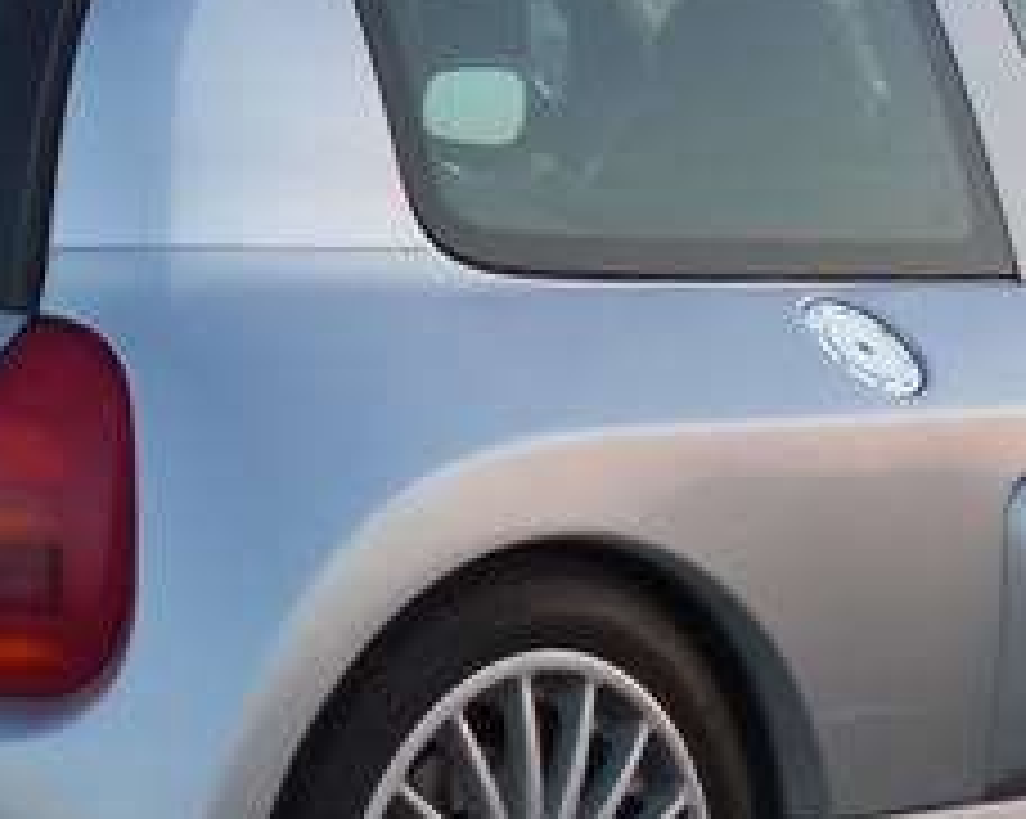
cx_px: -45
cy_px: 405
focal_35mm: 158
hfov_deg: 12.1
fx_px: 4794
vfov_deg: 9.8
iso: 100
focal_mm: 6.3
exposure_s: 1/125
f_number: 2.8
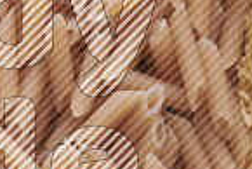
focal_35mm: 276
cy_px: 159
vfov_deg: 5.0
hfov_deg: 7.4
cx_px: 9
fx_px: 1934
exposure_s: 1/100
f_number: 8
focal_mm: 50
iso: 160
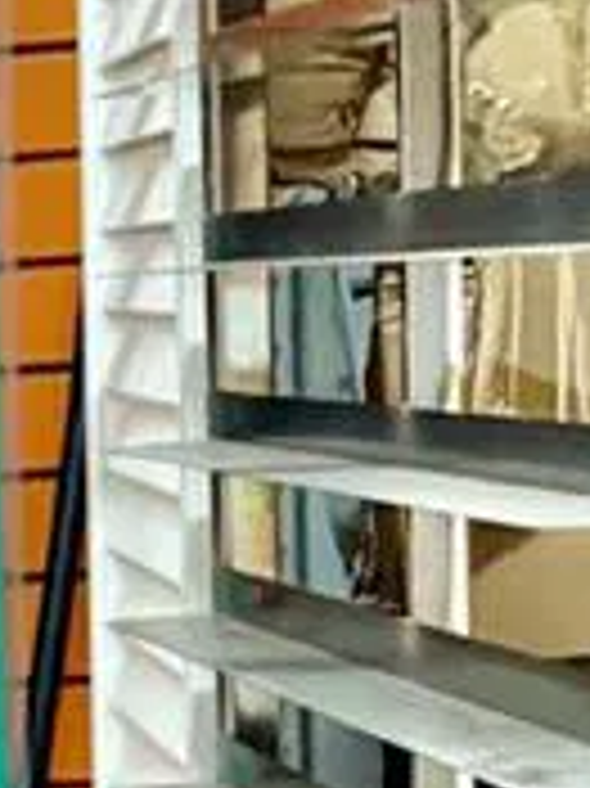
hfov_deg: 7.4
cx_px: -1180
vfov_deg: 11.0
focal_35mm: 178
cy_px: 820
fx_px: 4050
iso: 500
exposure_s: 1/40
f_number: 1.6
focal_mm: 5.96
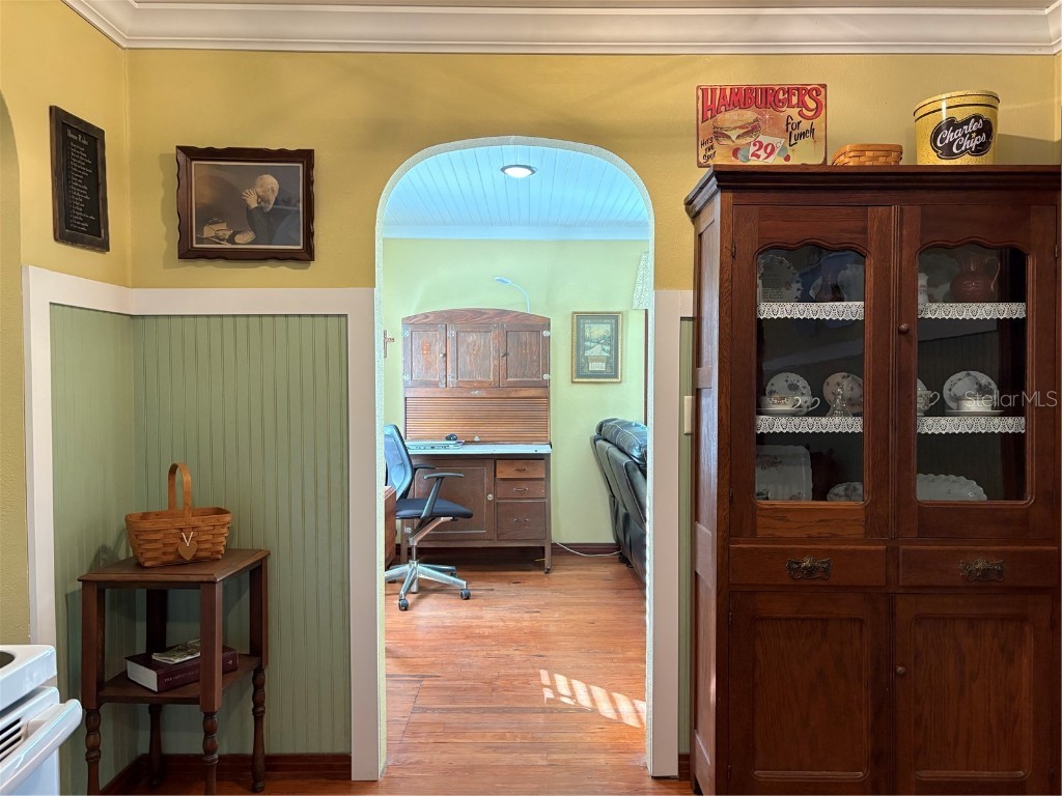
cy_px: 398
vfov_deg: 53.1
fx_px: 798
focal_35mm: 26
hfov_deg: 67.3
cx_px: 531
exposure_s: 1/60
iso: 320
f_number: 1.6
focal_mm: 5.96
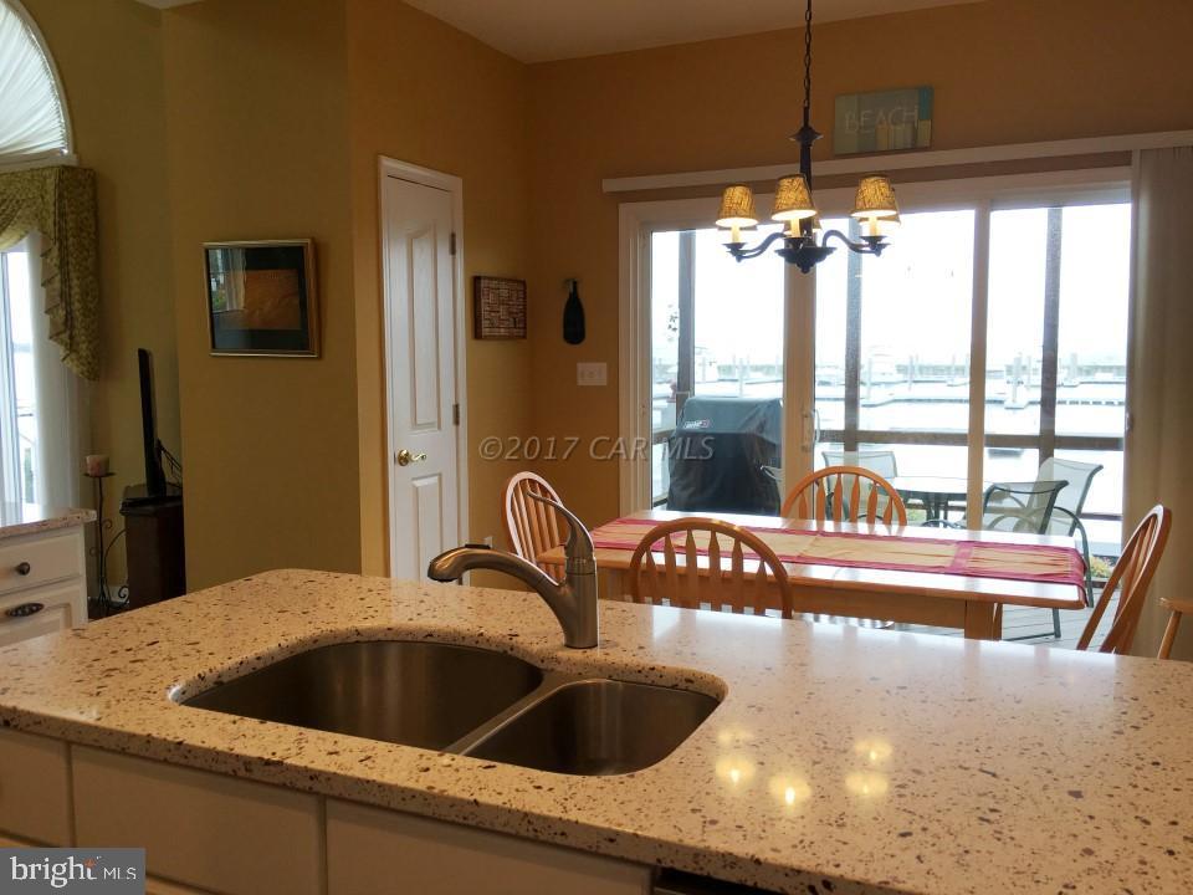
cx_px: 596
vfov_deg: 48.2
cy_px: 448
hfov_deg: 61.7
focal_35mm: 29
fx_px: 999
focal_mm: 4.15
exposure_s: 1/60
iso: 25
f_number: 2.2
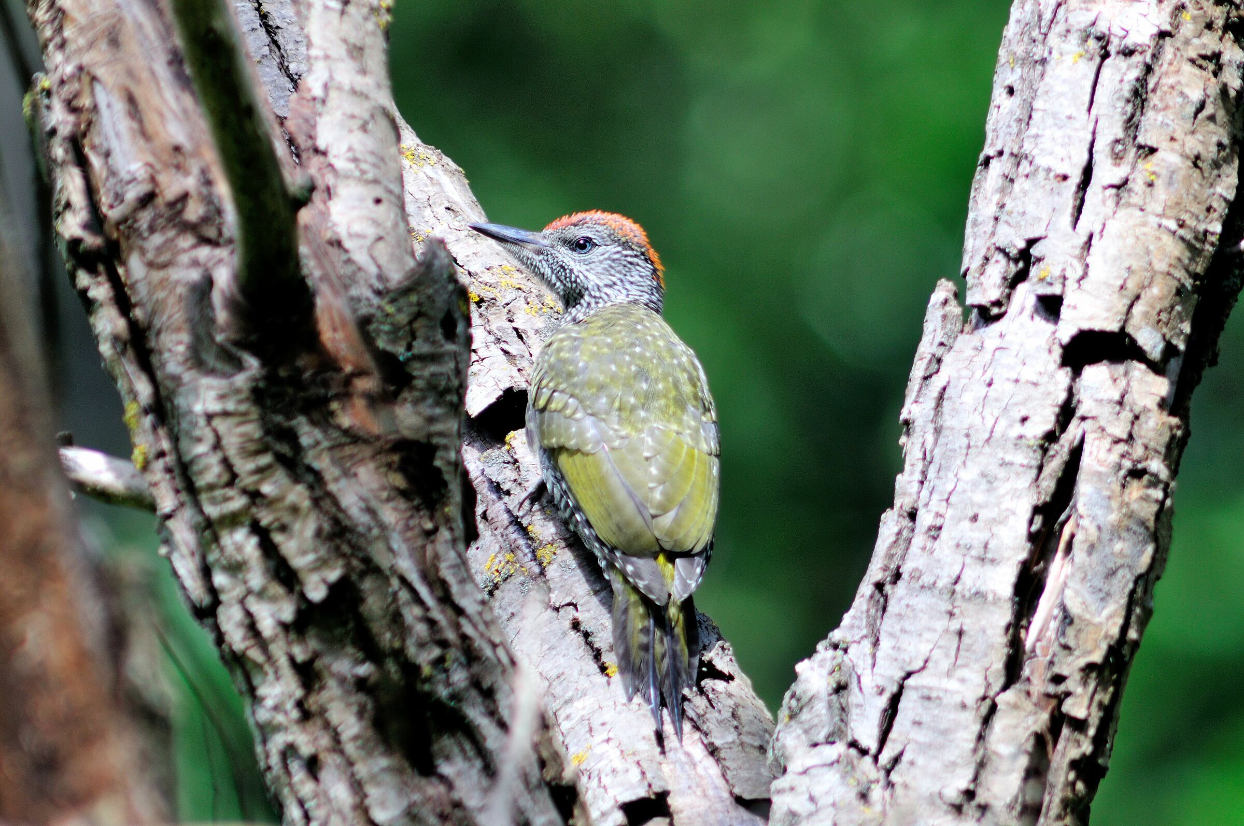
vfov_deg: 2.3
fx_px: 20708
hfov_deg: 3.4
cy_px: 413
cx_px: 622
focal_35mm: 600
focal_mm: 400
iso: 400
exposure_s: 1/200
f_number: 4
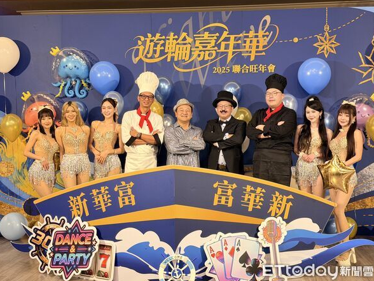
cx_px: 188
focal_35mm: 49
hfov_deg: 38.9
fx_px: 529
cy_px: 140
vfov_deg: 29.7
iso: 250
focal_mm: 6.76
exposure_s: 1/40
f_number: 1.78
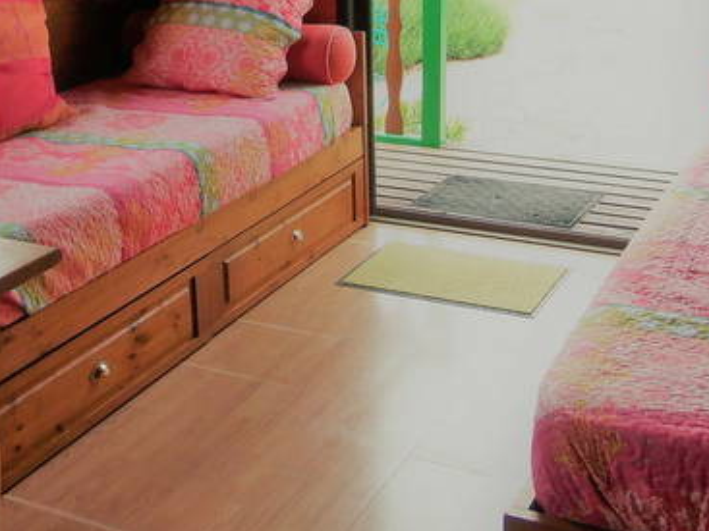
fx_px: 1147
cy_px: 44
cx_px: 344
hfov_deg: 34.4
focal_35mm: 56
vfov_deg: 25.2
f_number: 3.2
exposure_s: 1/80
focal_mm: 4.66
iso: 100
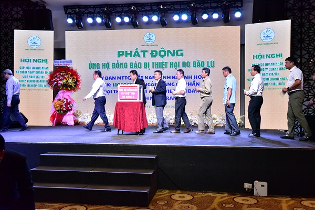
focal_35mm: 35
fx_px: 306
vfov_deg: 37.9
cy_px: 105
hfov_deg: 54.4
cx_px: 158
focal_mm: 35
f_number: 8
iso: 3200
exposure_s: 1/125
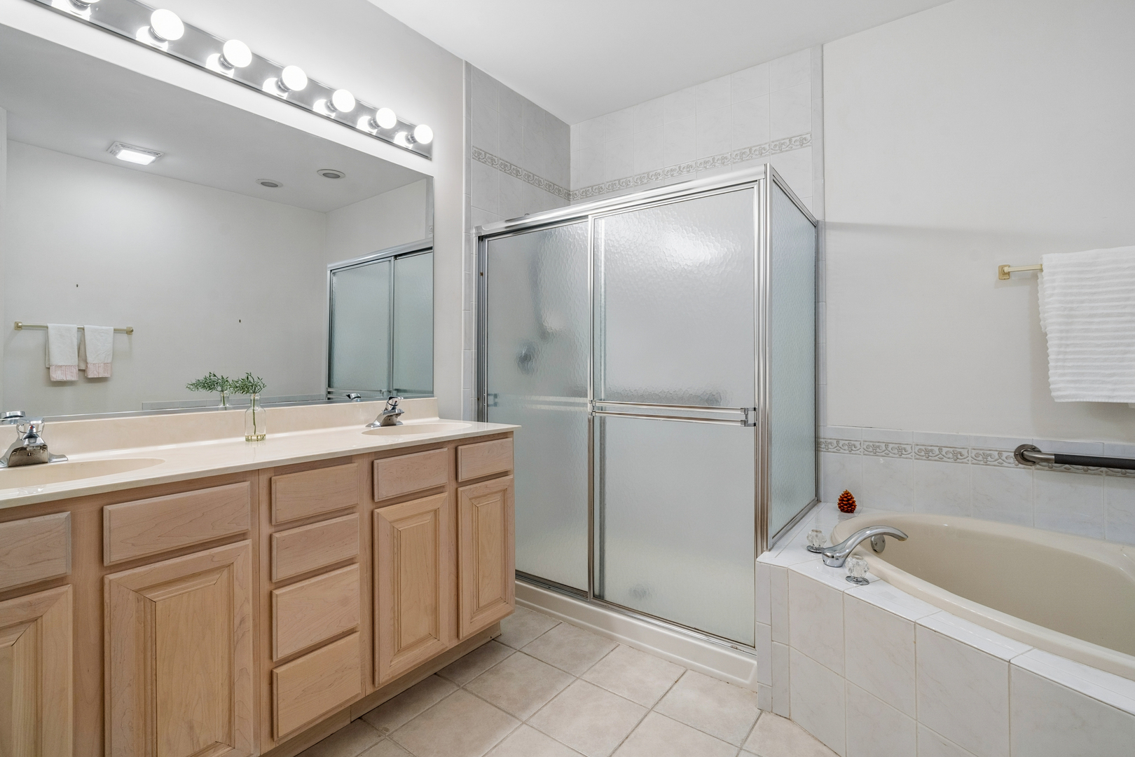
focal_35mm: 16
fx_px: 504
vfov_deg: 73.7
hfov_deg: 96.7
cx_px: 568
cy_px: 378
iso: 400
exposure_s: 1/50
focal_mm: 16
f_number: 8
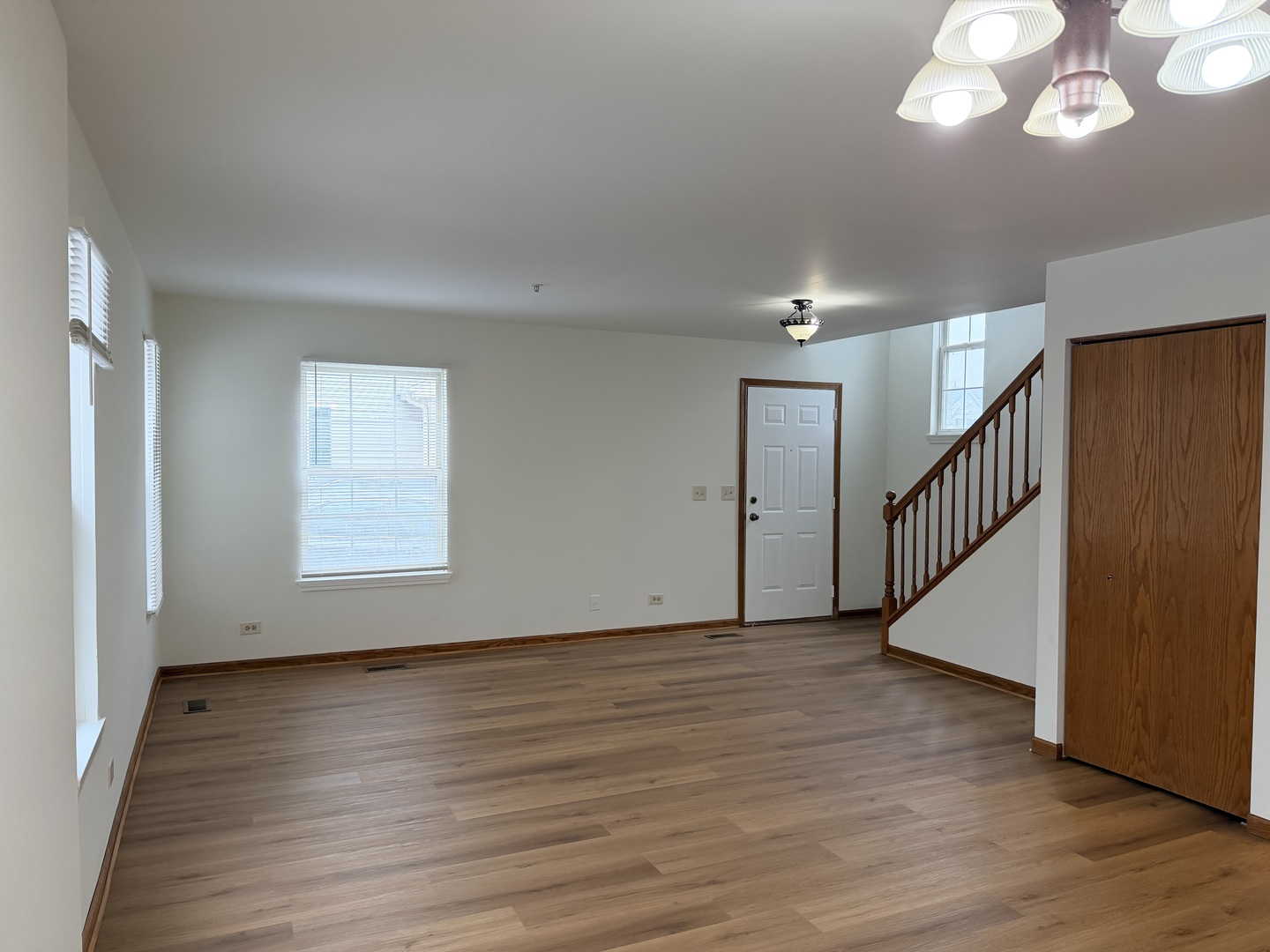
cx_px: 635
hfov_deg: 71.6
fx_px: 881
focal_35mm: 24
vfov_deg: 56.8
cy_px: 476
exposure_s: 1/197
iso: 200
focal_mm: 6.76
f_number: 1.78
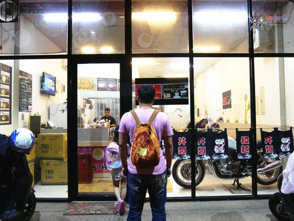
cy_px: 110
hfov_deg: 63.4
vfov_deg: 49.7
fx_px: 238
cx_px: 147
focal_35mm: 28
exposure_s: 1/30
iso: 1250
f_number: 4.5
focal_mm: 14
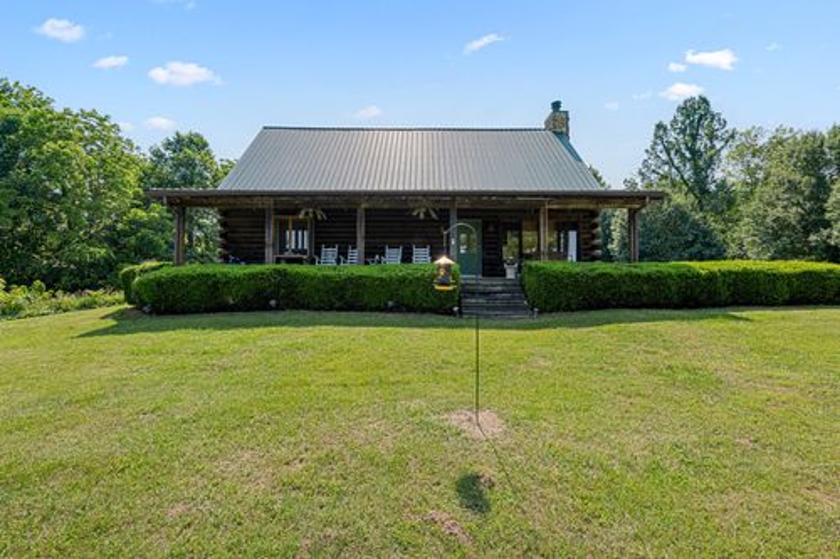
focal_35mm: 15
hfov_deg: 100.4
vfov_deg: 77.3
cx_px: 420
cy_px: 280
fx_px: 350
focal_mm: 15
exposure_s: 1/160
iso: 100
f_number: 7.1
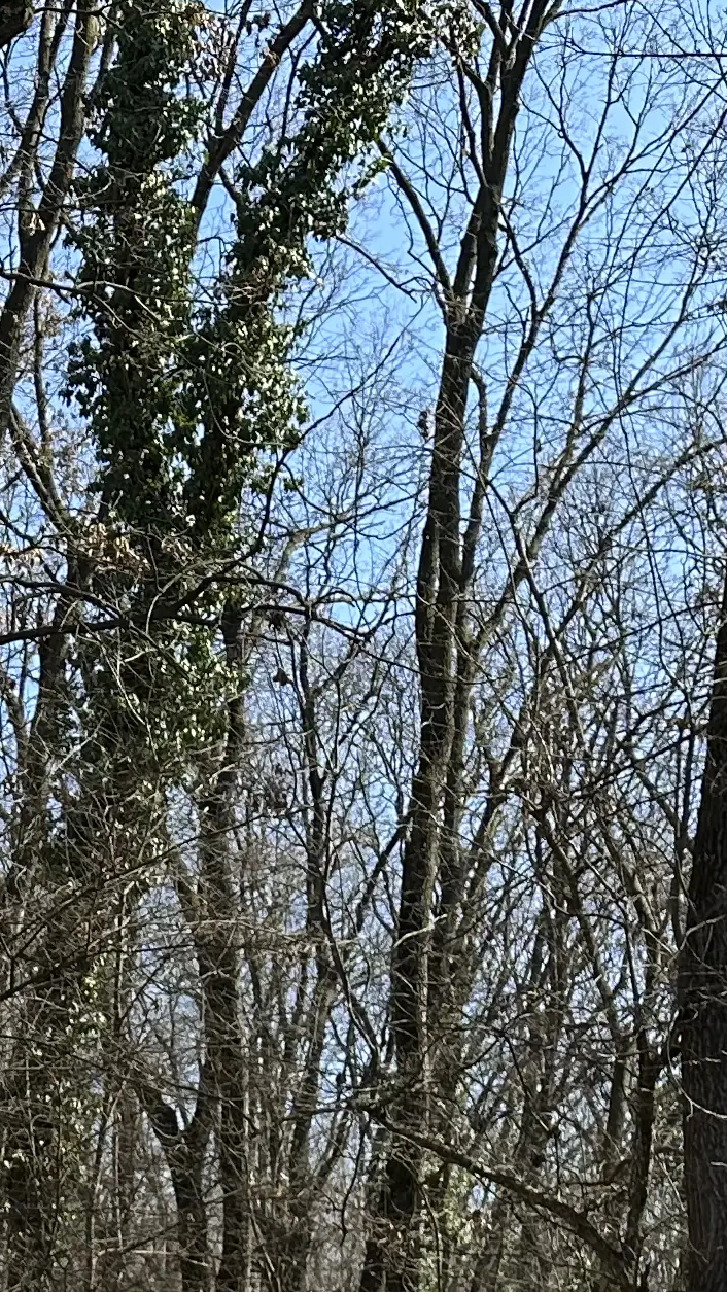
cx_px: -587
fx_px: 2879
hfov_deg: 13.0
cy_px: 1530
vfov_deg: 23.3
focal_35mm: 84
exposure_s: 1/999
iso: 80
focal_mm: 6.86
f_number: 1.78
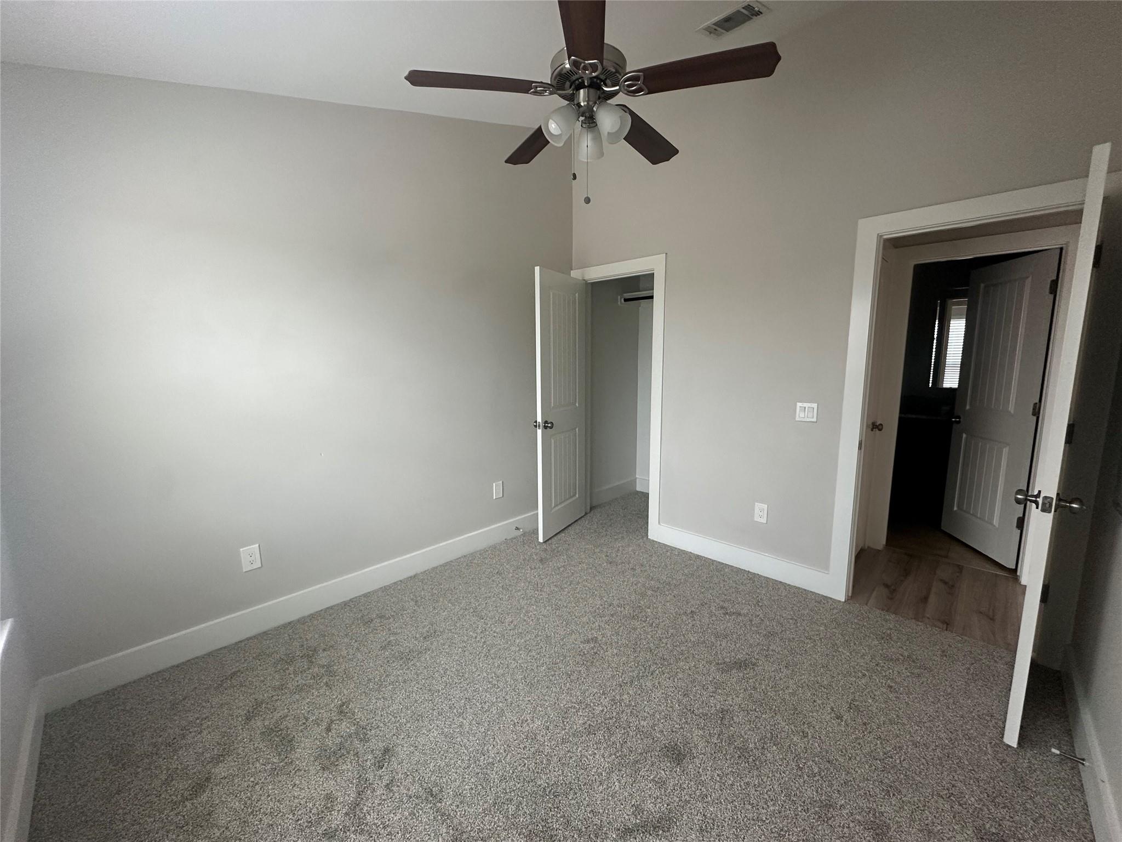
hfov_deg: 102.1
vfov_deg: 85.7
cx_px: 561
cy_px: 421
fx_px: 454
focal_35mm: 14
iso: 250
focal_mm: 2.22
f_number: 2.2
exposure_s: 1/120
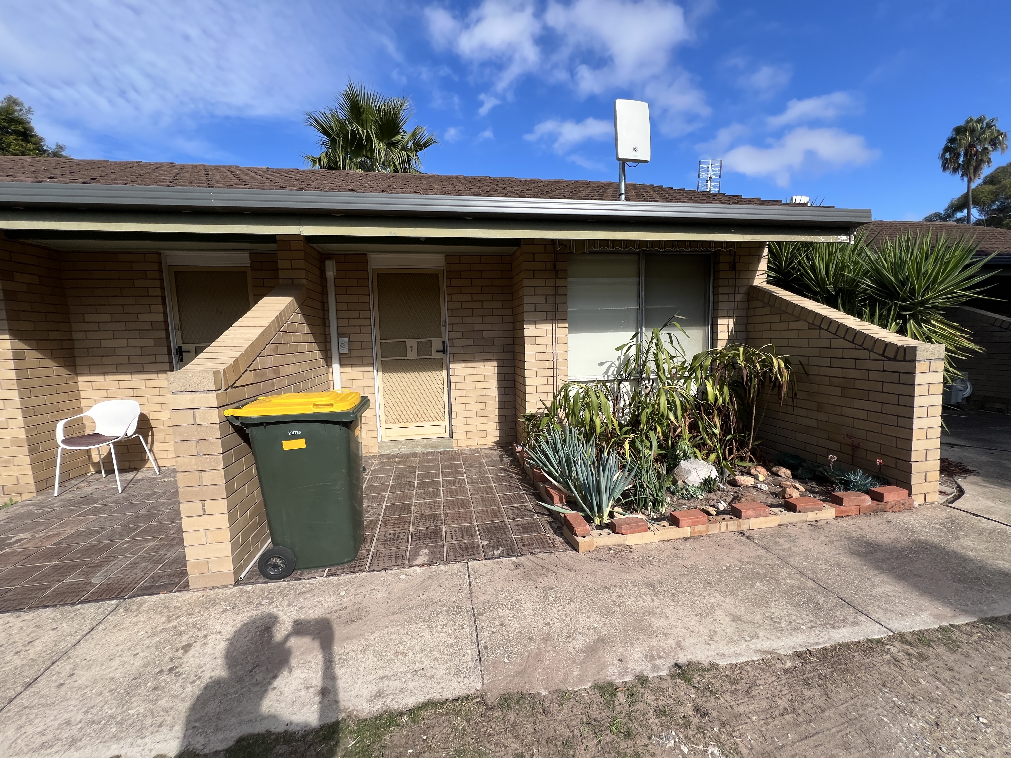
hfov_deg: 106.2
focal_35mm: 13
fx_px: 380
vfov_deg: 89.9
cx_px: 506
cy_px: 379
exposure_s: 1/1155
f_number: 1.8
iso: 32
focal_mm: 1.57
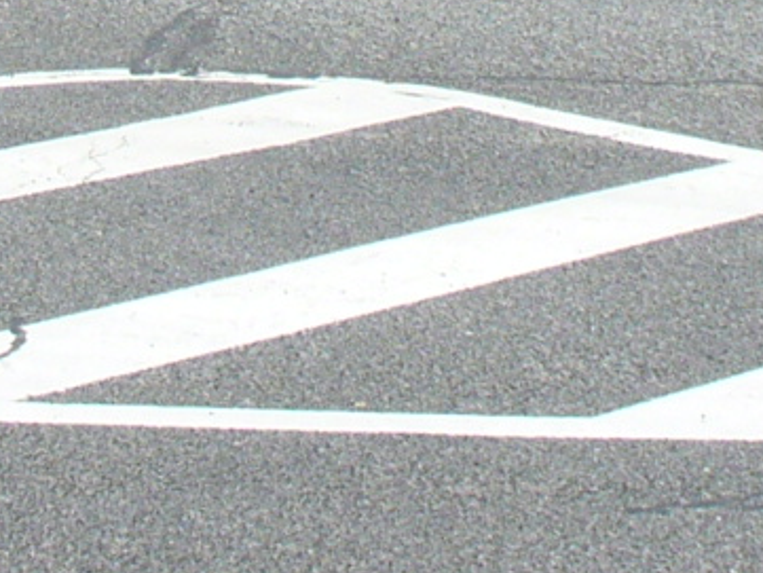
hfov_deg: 9.4
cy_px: -791
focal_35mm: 210
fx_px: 4630
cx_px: 342
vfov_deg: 6.7
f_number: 5.6
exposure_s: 1/320
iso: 80
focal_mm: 6.1
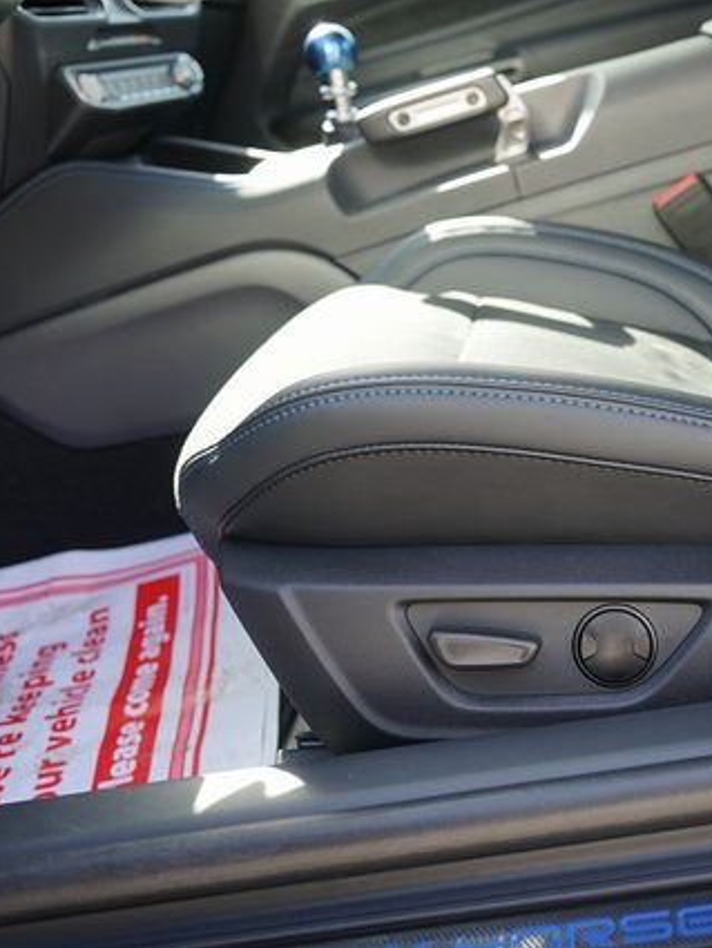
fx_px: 1151
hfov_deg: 33.4
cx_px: 562
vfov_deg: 44.8
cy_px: 474
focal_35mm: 42
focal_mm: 29
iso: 100
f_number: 4
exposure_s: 1/60
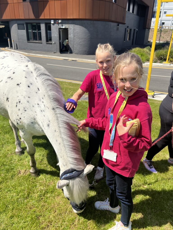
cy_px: 115
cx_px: 86
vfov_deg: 67.3
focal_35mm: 26
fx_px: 173
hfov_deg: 53.1
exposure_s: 1/3077
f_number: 1.5
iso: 50
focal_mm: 5.7
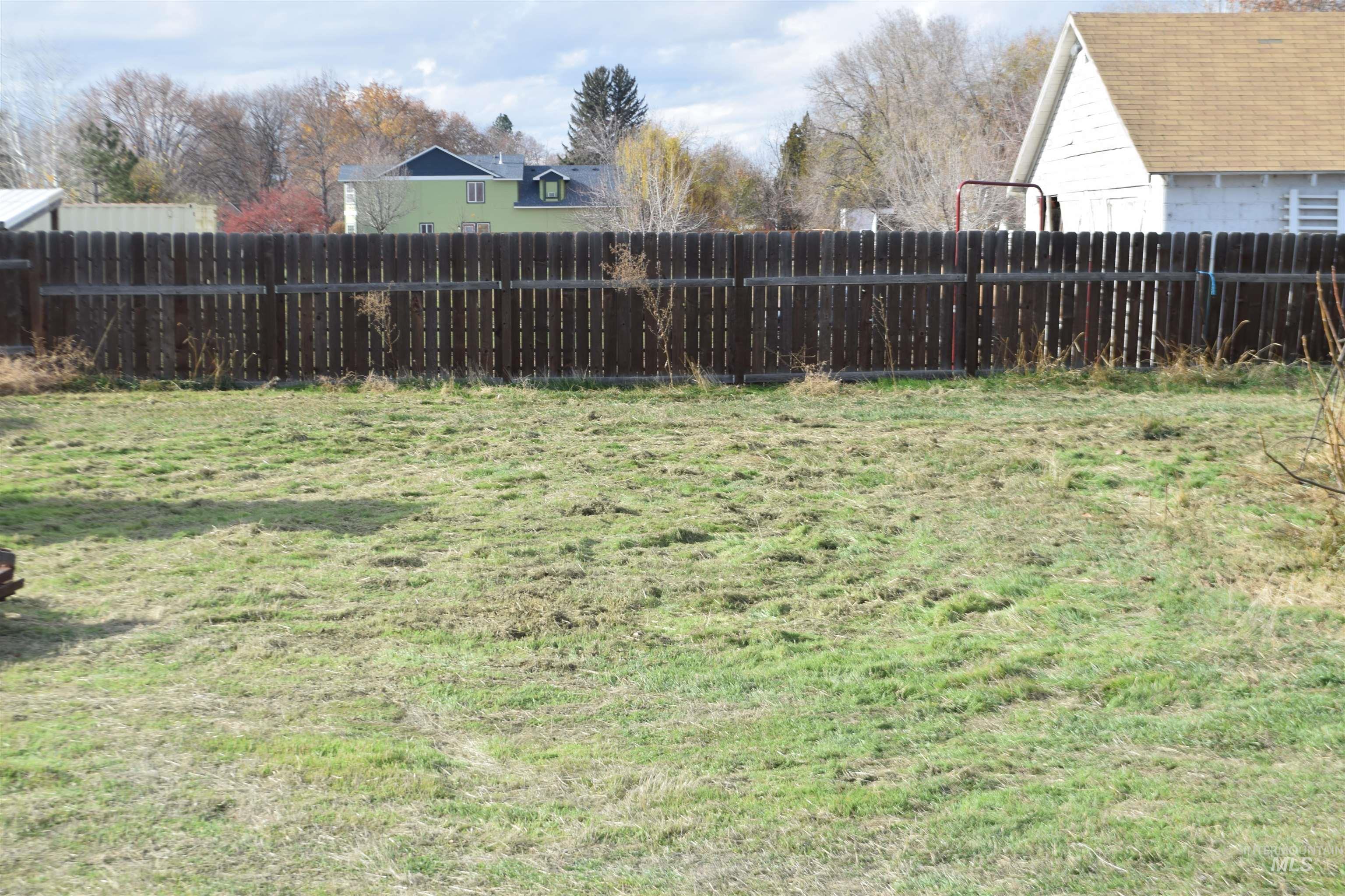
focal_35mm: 54
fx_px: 2017
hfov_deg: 36.9
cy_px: 448
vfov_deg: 25.1
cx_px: 672
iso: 100
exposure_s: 1/200
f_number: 7.1
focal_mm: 36
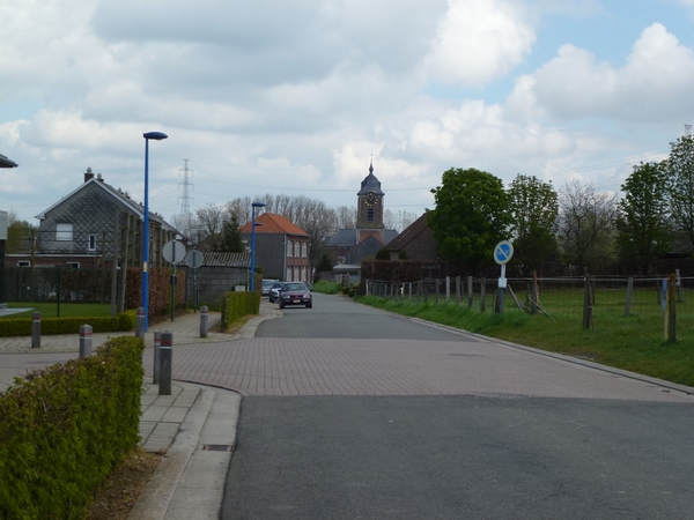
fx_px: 1524
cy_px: 260
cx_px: 347
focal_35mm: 76
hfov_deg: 25.7
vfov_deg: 19.4
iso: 100
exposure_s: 1/640
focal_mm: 13.6
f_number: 4.7
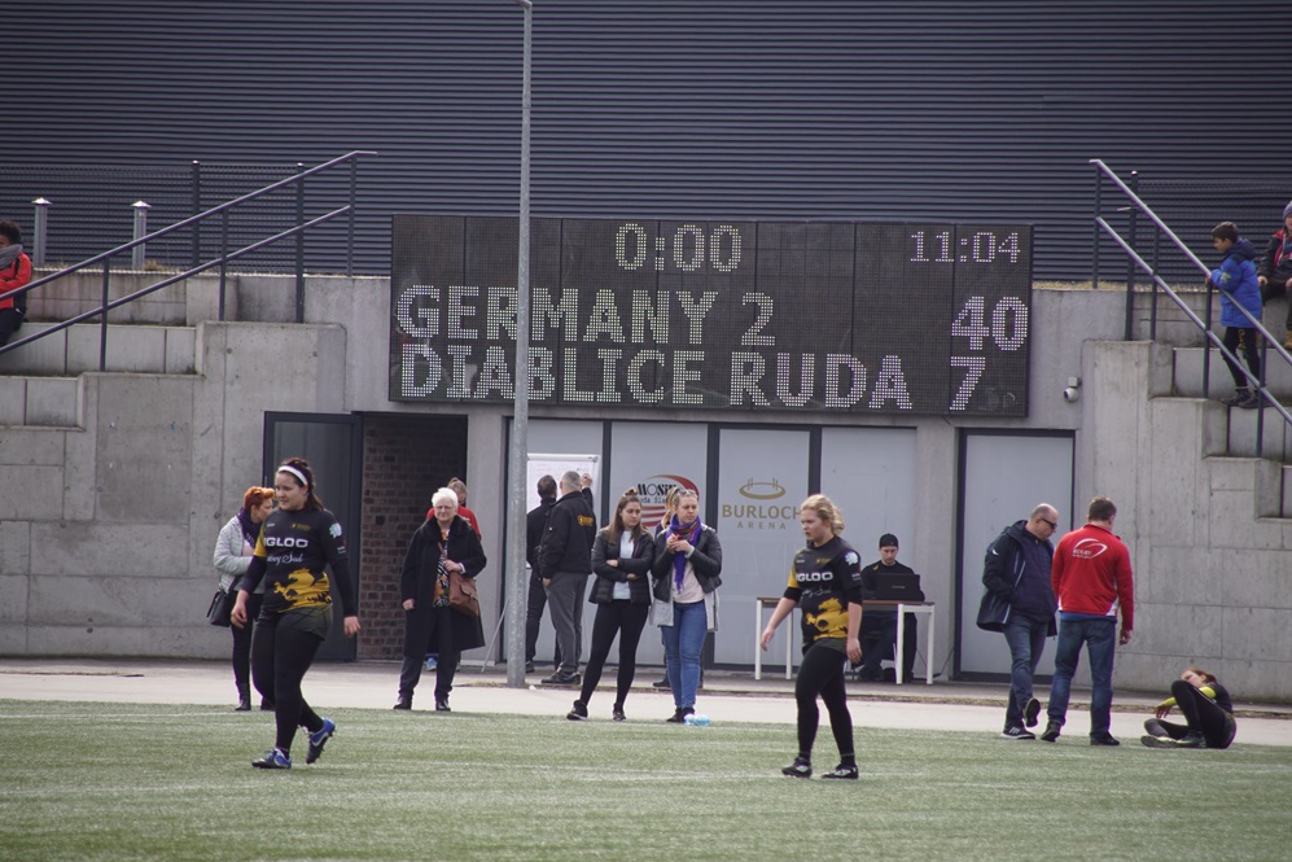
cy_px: 431
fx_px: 10803
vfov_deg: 4.6
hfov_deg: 6.8
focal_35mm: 301
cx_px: 645
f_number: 6.3
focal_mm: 200
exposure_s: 1/320
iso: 200
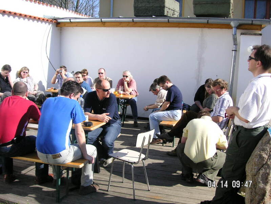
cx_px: 136
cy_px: 102
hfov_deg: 50.1
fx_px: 290
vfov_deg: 38.7
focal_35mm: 37
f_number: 2.8
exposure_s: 1/750
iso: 50
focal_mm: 6.1
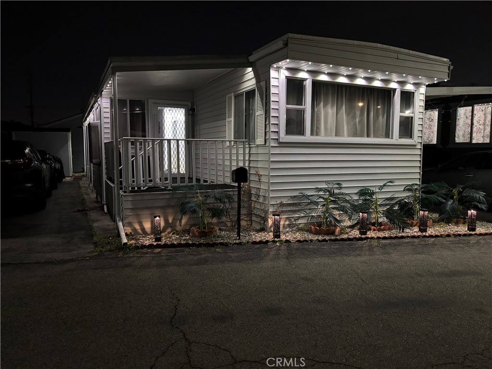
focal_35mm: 26
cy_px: 184
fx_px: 370
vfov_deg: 53.1
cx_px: 246
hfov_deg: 67.3
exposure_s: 1/30
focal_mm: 5.96
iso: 1000
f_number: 1.6
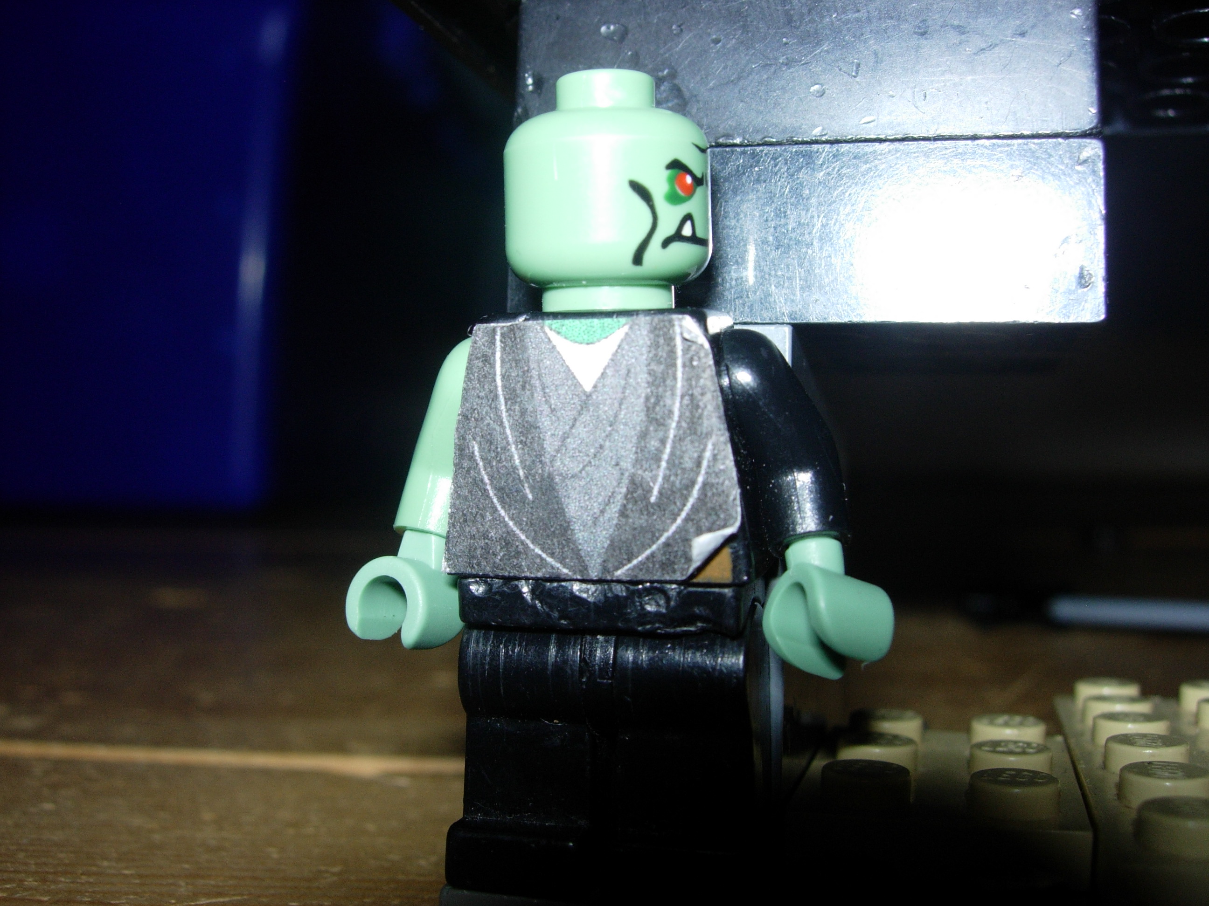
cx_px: 604
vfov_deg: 37.7
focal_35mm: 38
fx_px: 1327
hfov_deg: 49.0
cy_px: 453
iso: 79
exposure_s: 1/64
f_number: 4.8
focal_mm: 7.8
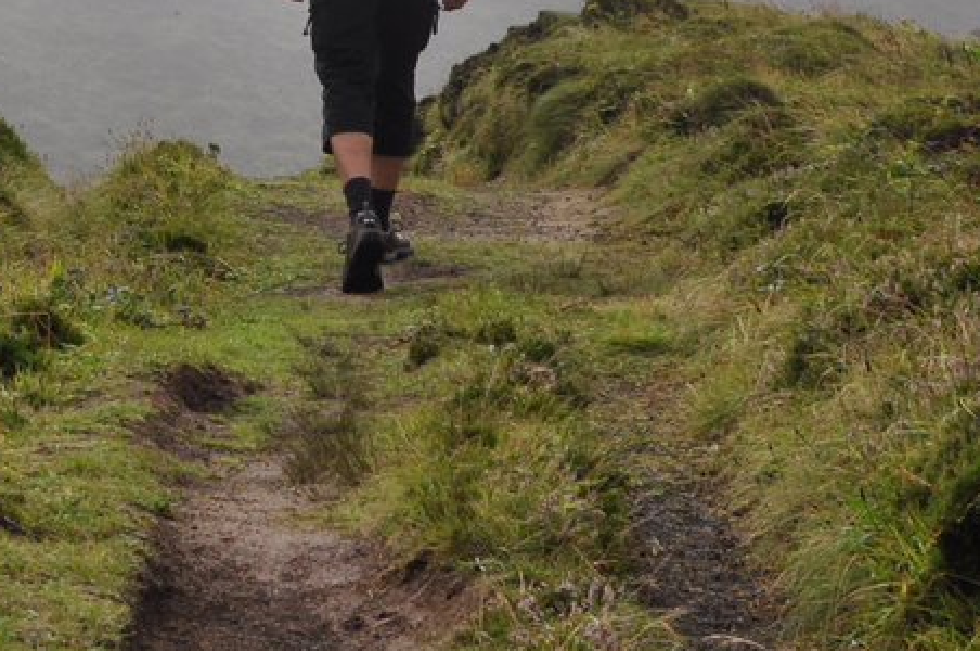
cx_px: -488
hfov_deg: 10.5
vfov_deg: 7.1
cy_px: -480
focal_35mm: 189
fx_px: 5132
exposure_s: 1/500
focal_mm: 35
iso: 200
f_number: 11
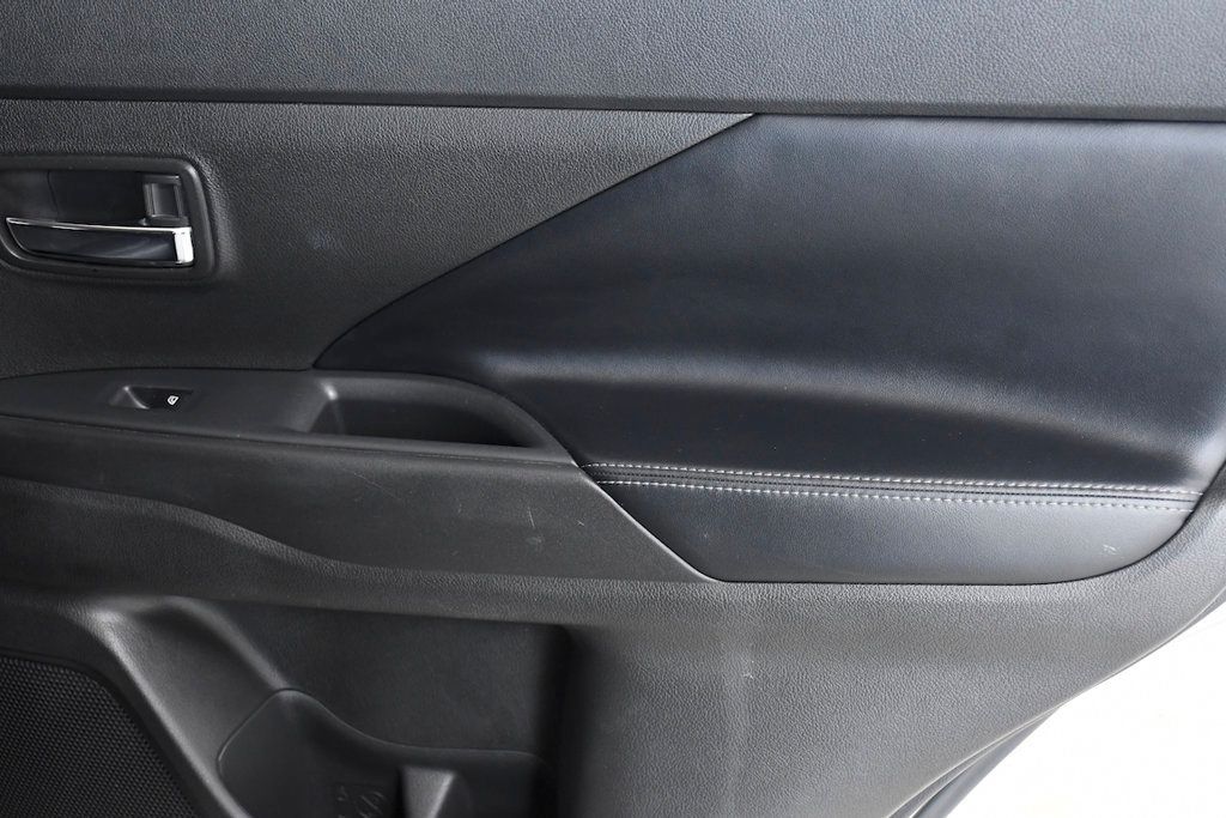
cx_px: 613
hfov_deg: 33.4
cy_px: 409
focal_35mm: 60
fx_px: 2043
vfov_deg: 22.6
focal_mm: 40
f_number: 6.3
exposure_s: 1/100
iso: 2500
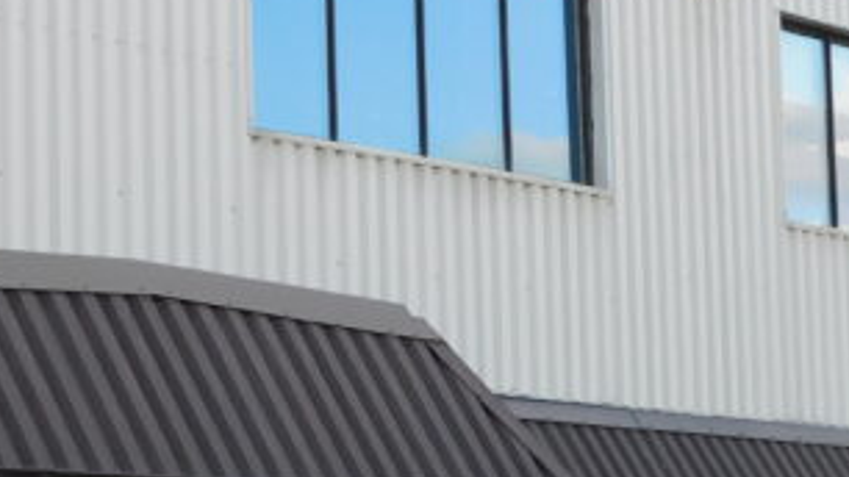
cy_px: 369
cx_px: 653
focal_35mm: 142
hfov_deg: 15.1
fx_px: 3196
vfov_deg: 8.5
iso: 125
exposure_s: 1/200
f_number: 3.7
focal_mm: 8
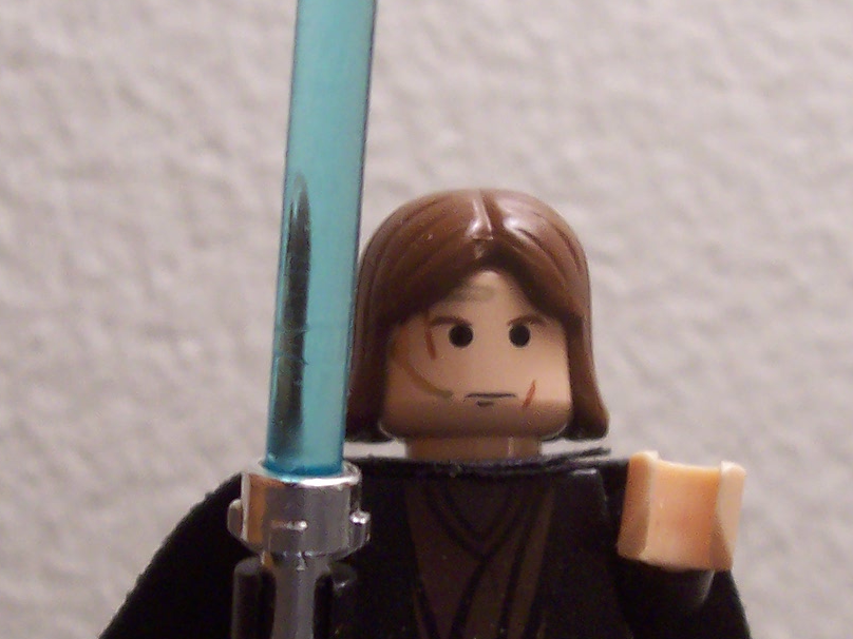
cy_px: 438
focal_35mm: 93
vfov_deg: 15.9
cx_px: 449
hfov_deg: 21.1
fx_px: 2292
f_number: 2.8
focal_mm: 5.6
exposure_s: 1/30
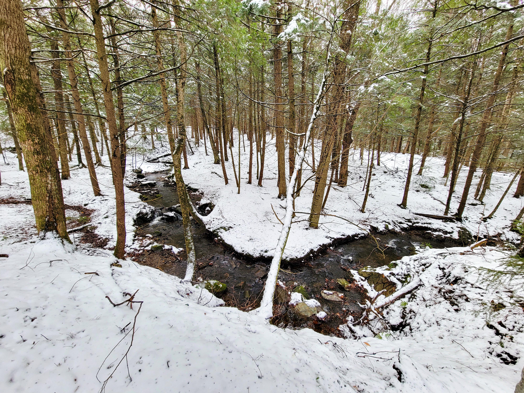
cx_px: 262
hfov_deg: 106.2
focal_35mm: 13
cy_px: 196
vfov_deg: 89.9
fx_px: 197
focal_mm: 2.2
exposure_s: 1/60
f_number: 2.2
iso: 50
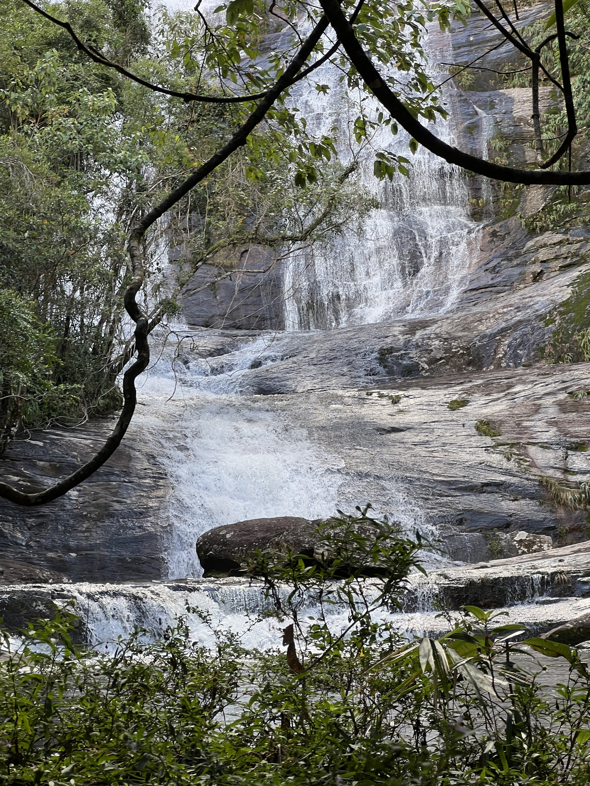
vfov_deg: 25.3
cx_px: 295
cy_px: 393
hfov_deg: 19.1
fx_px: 1750
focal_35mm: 77
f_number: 2.8
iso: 40
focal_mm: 9
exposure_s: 1/99
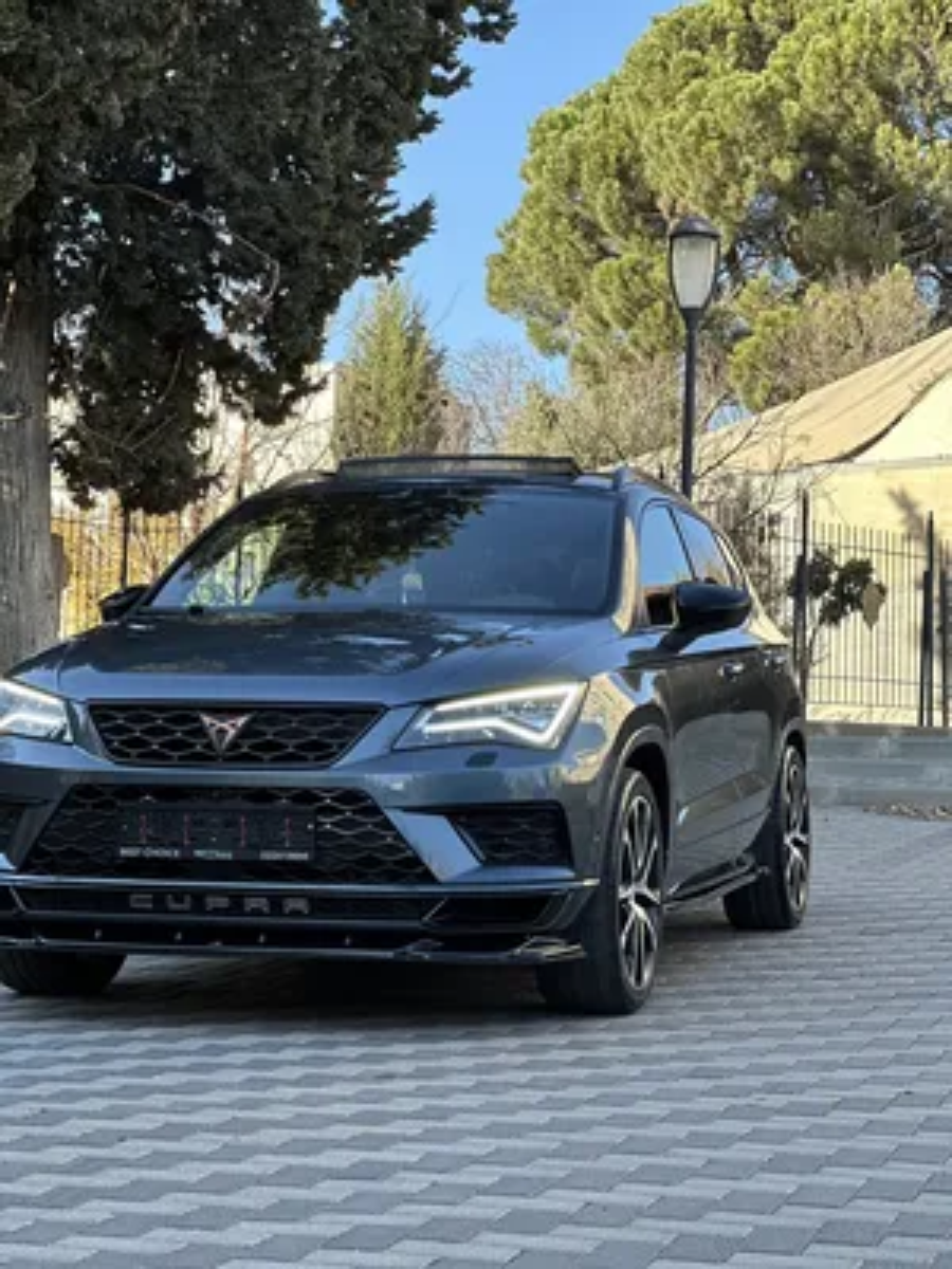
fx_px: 2824
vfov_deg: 25.3
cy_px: 634
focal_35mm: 77
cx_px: 476
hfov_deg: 19.1
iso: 25
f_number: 2.8
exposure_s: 1/121
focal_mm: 9
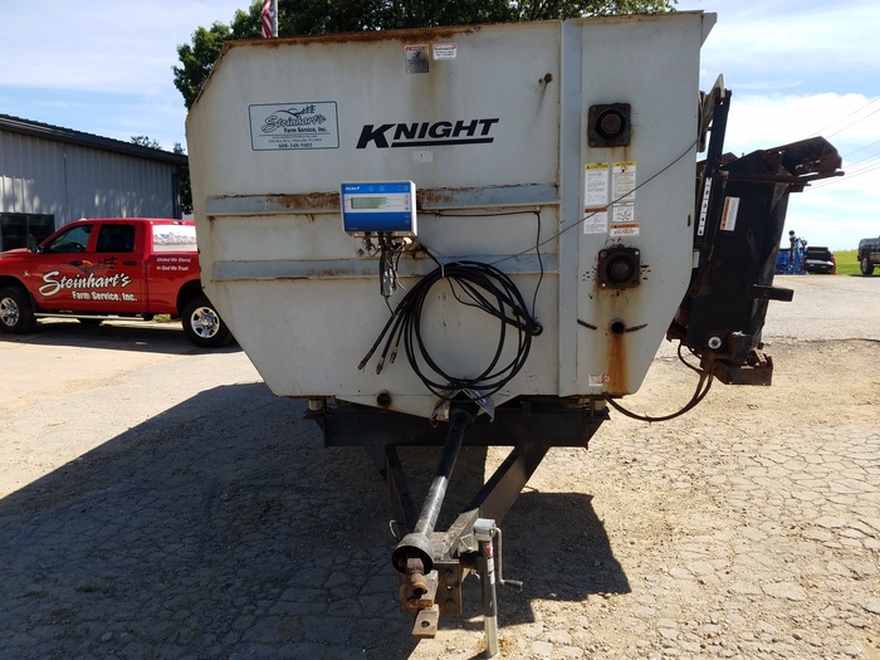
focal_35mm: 26
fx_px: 661
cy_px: 330
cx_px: 440
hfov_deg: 67.3
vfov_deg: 53.1
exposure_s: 1/1692
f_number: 1.7
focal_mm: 4.2
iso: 50
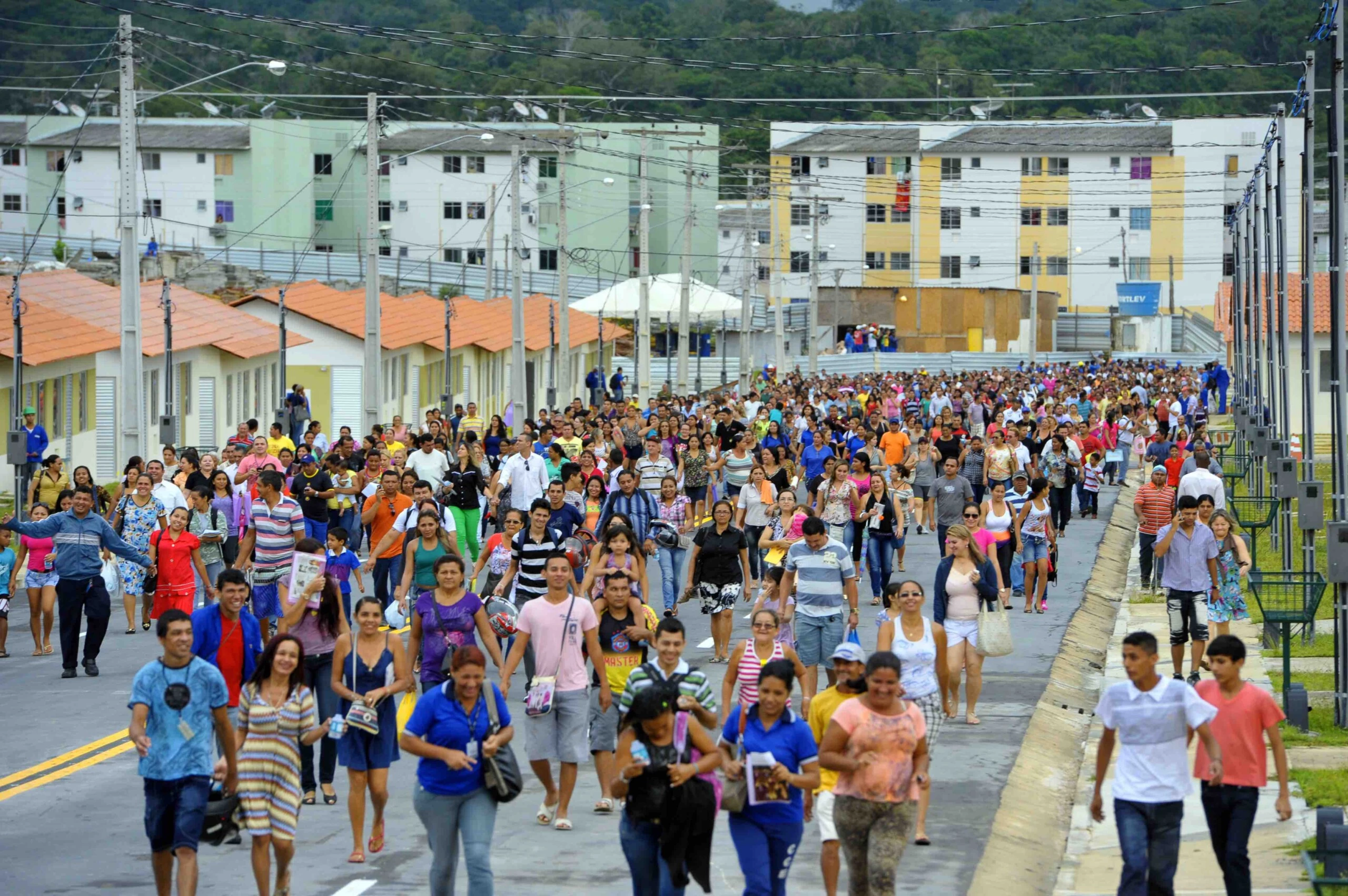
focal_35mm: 200
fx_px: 7483
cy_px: 448
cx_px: 674
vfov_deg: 6.9
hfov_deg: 10.3
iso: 500
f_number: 7.1
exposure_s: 1/500
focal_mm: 200
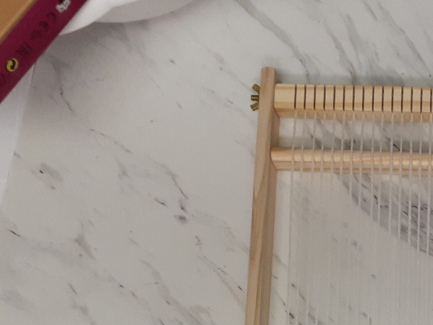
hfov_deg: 27.0
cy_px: 341
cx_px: 475
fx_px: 825
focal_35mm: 66
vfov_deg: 21.3
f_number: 1.9
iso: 171
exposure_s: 1/60
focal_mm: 3.6
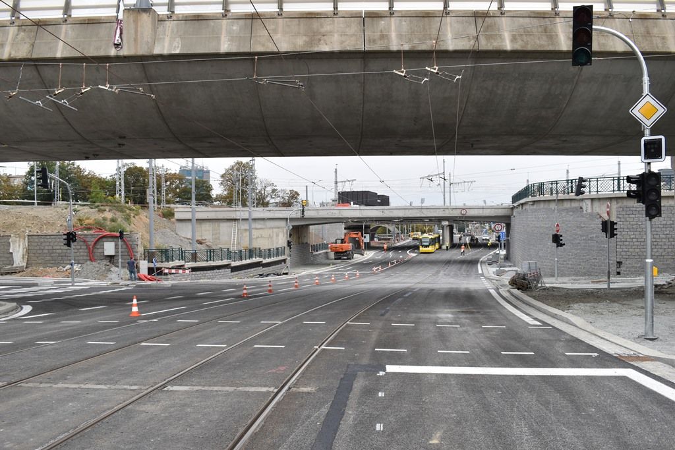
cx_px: 338
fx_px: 619
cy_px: 225
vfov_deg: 40.0
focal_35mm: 33
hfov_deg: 57.2
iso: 100
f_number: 6.3
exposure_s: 1/160
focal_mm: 22
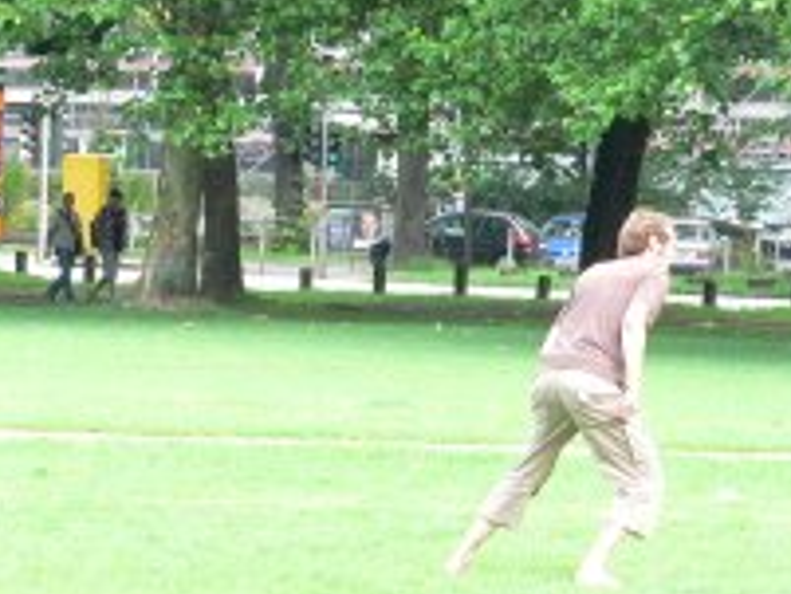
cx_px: -12
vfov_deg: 5.1
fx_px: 6654
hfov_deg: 6.8
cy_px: 504
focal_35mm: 291
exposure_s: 1/200
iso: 400
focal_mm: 21.6
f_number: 4.6
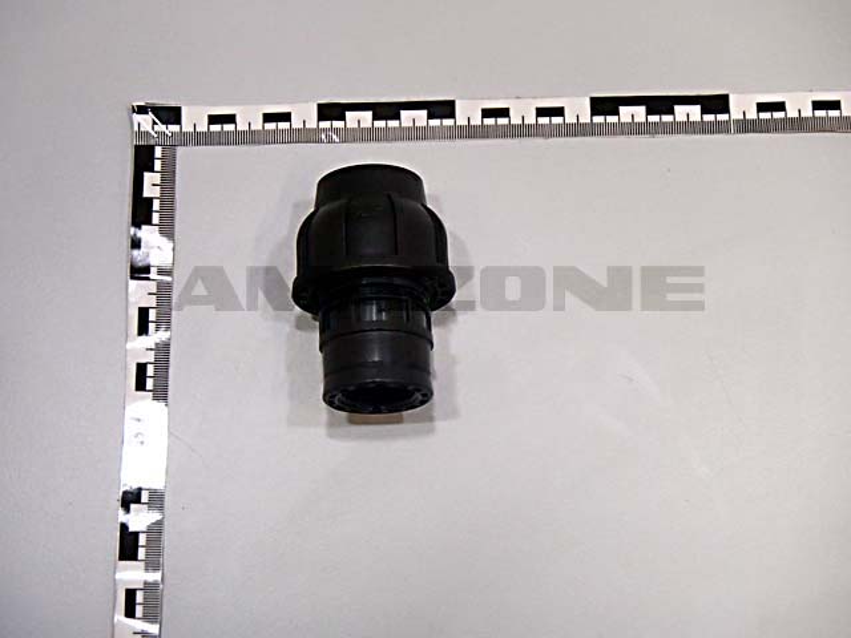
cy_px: 319
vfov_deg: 22.9
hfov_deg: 30.3
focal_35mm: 64
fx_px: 1573
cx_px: 426
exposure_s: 1/60
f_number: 5.4
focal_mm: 11.43
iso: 800
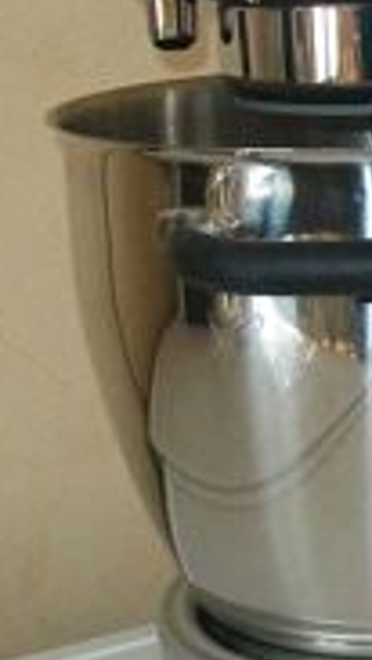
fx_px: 1805
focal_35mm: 103
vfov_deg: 20.7
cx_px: 610
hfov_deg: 11.2
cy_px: 314
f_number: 2.7
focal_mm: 6
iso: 160
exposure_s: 1/60
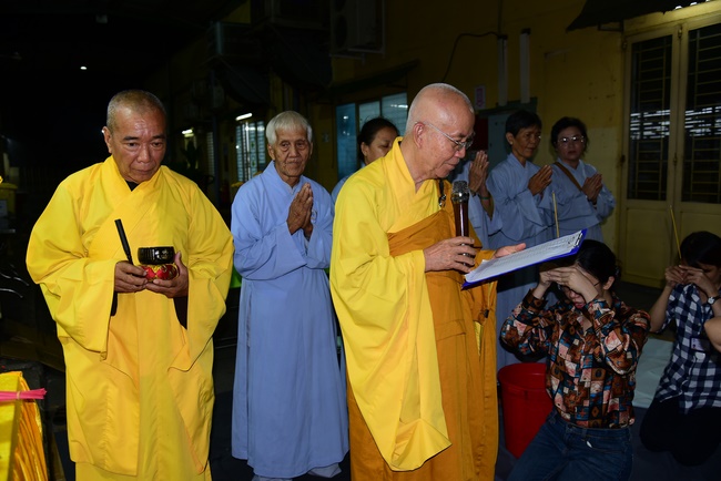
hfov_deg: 61.9
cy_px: 240
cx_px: 360
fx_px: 601
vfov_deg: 43.6
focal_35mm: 30
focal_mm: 30
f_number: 4
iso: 320
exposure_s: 1/60
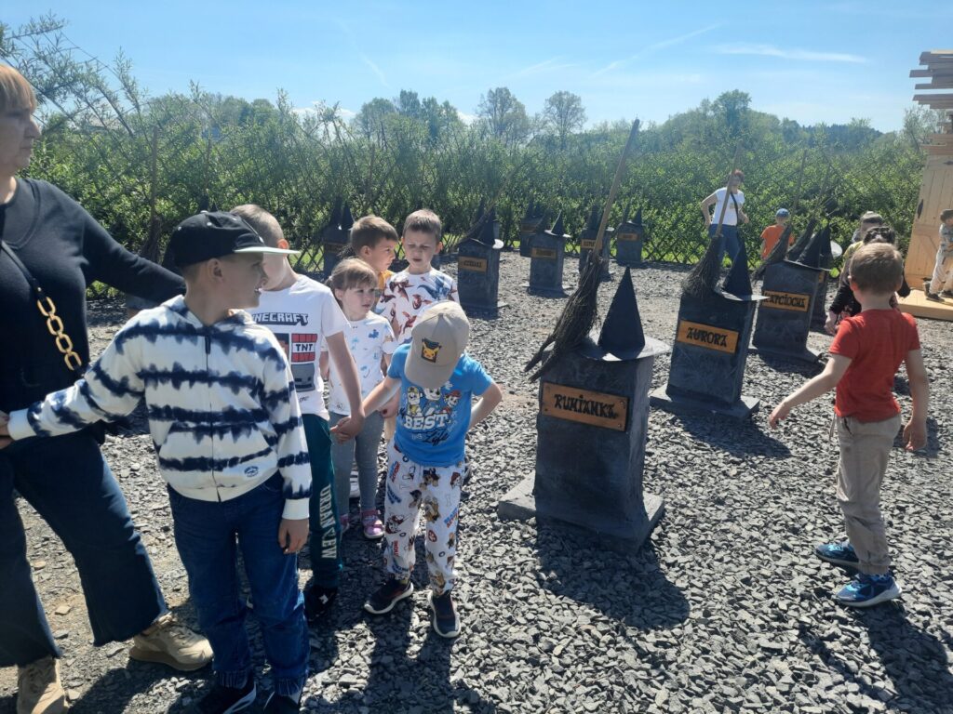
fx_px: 661
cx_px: 476
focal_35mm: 24
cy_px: 357
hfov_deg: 71.6
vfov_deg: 56.8
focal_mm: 5.23
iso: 25
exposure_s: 1/770
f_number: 1.8
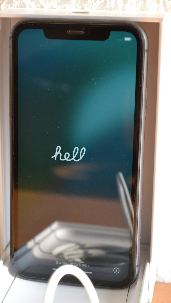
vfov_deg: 24.3
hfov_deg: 13.8
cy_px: 152
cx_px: 78
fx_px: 705
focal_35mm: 88
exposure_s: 1/60
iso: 800
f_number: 5.6
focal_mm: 55
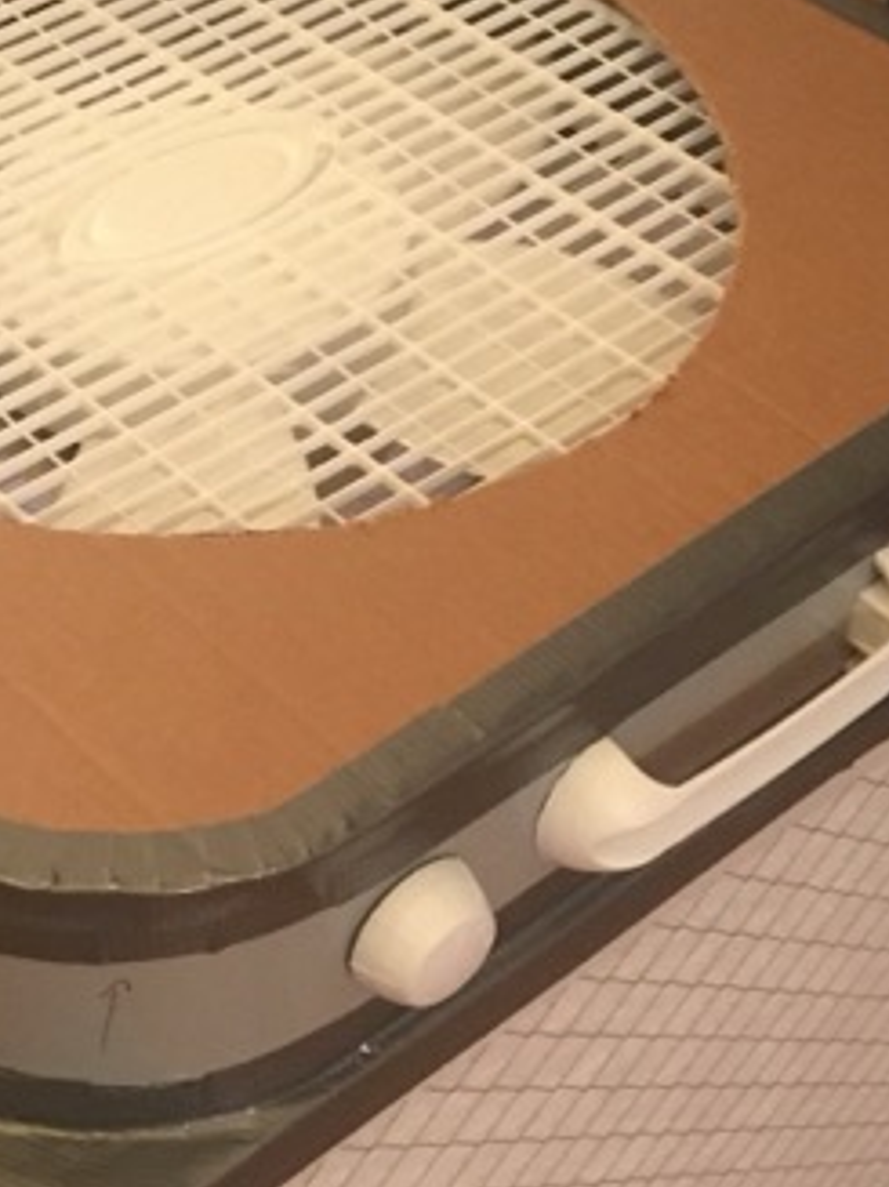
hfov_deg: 20.6
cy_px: 751
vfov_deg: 27.3
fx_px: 2433
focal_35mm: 71
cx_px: 269
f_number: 2.2
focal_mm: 4.15
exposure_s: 1/15
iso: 320
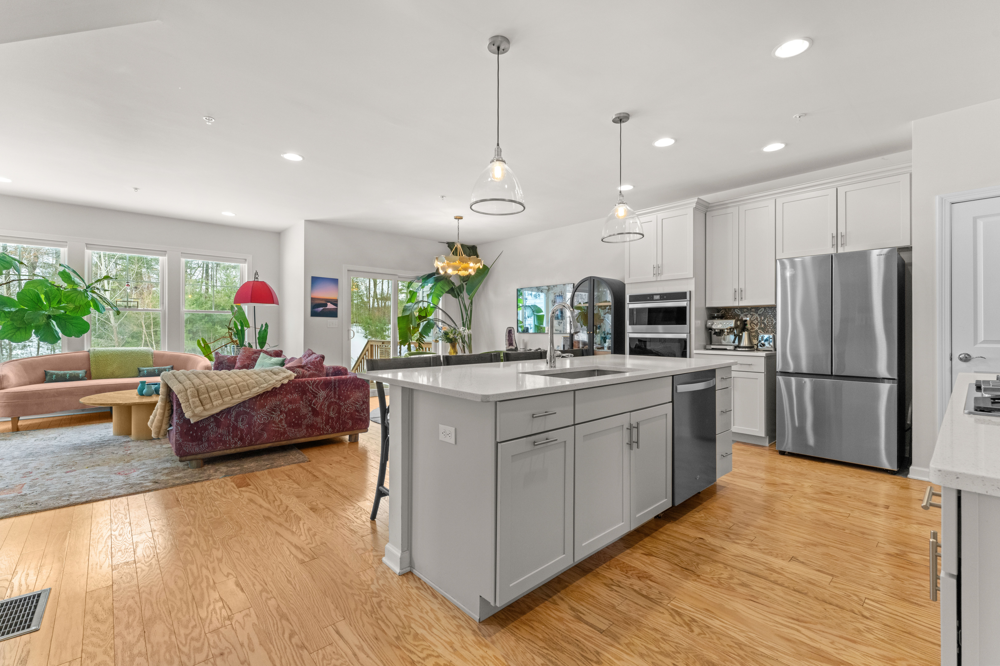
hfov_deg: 98.5
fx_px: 431
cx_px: 500
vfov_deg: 75.5
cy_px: 333
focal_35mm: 16
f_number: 11
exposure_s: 1/13
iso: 1600
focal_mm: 15.5
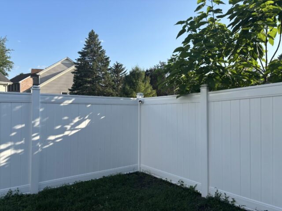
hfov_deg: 67.3
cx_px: 141
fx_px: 212
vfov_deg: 53.1
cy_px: 106
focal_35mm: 26
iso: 50
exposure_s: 1/1984
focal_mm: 5.96
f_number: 1.6
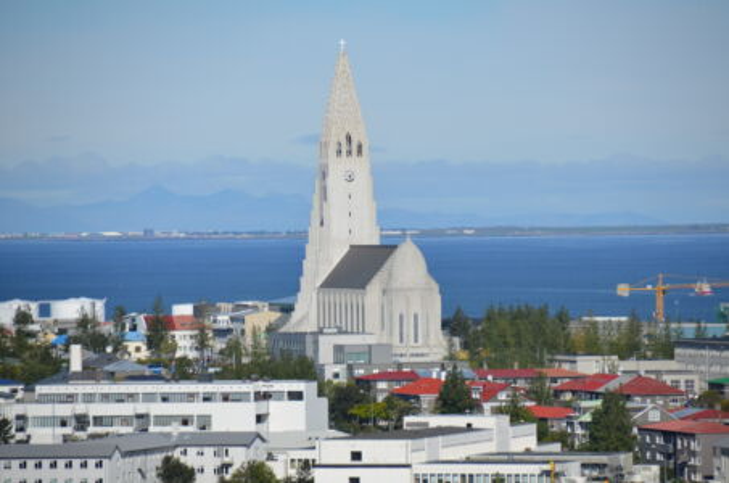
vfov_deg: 4.1
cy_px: 242
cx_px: 364
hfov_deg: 6.3
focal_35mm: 330
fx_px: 6668
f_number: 8
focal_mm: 220
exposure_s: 1/1000
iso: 125
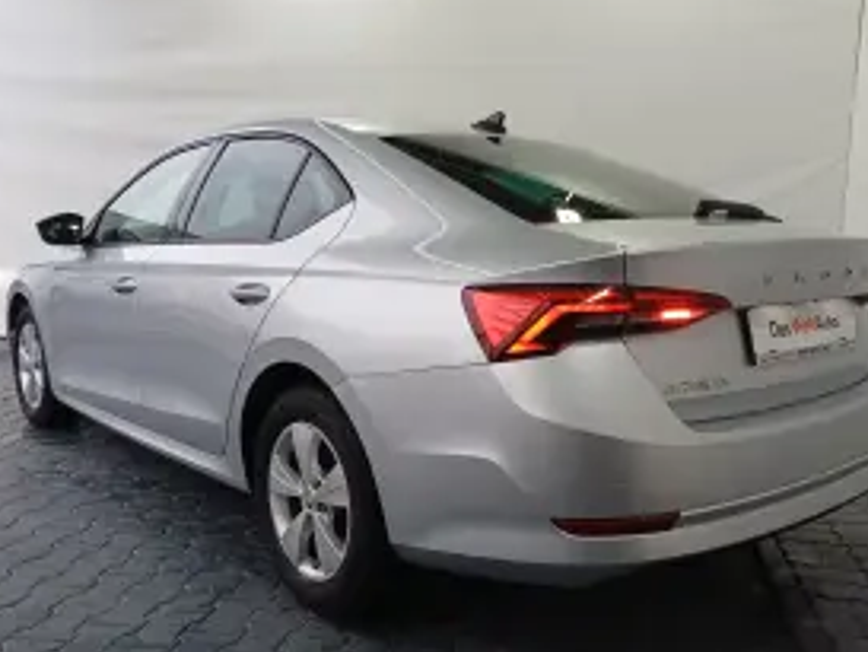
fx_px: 828
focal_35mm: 33
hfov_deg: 55.1
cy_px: 321
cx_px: 499
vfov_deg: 43.0
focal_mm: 4.65
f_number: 1.8
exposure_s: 1/100
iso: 80
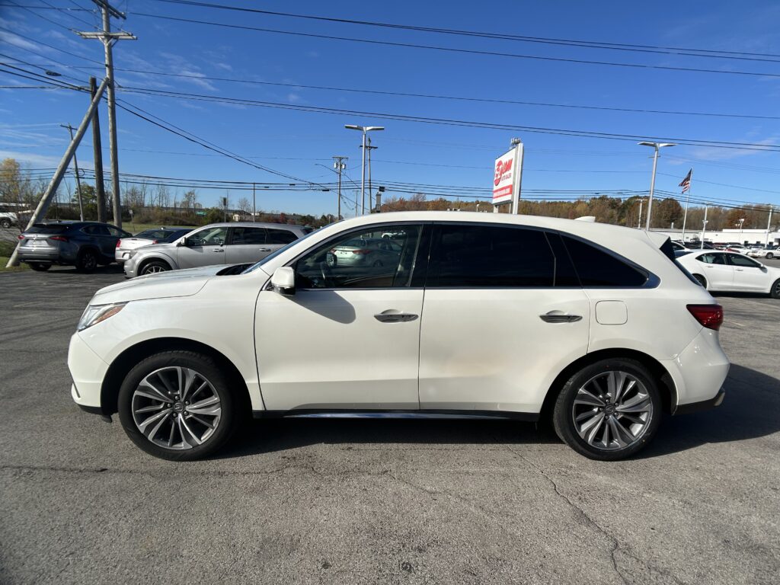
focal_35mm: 26
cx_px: 390
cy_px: 292
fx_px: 586
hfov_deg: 67.3
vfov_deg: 53.1
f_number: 1.5
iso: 50
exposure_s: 1/6211
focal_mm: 5.7
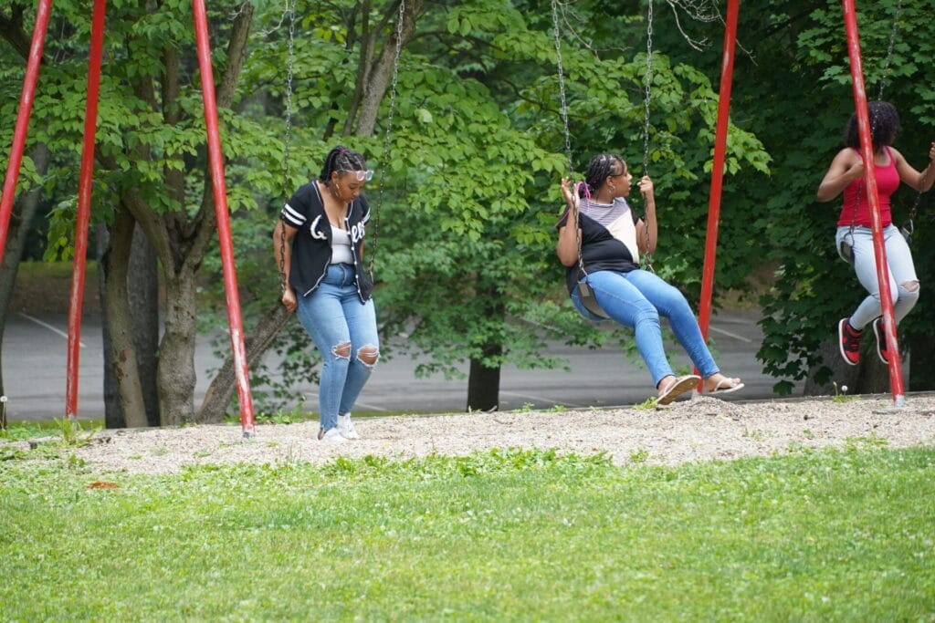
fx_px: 5221
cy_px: 312
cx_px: 468
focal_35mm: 201
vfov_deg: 6.8
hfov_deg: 10.2
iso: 1000
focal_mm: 134
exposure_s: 1/250
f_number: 5.6
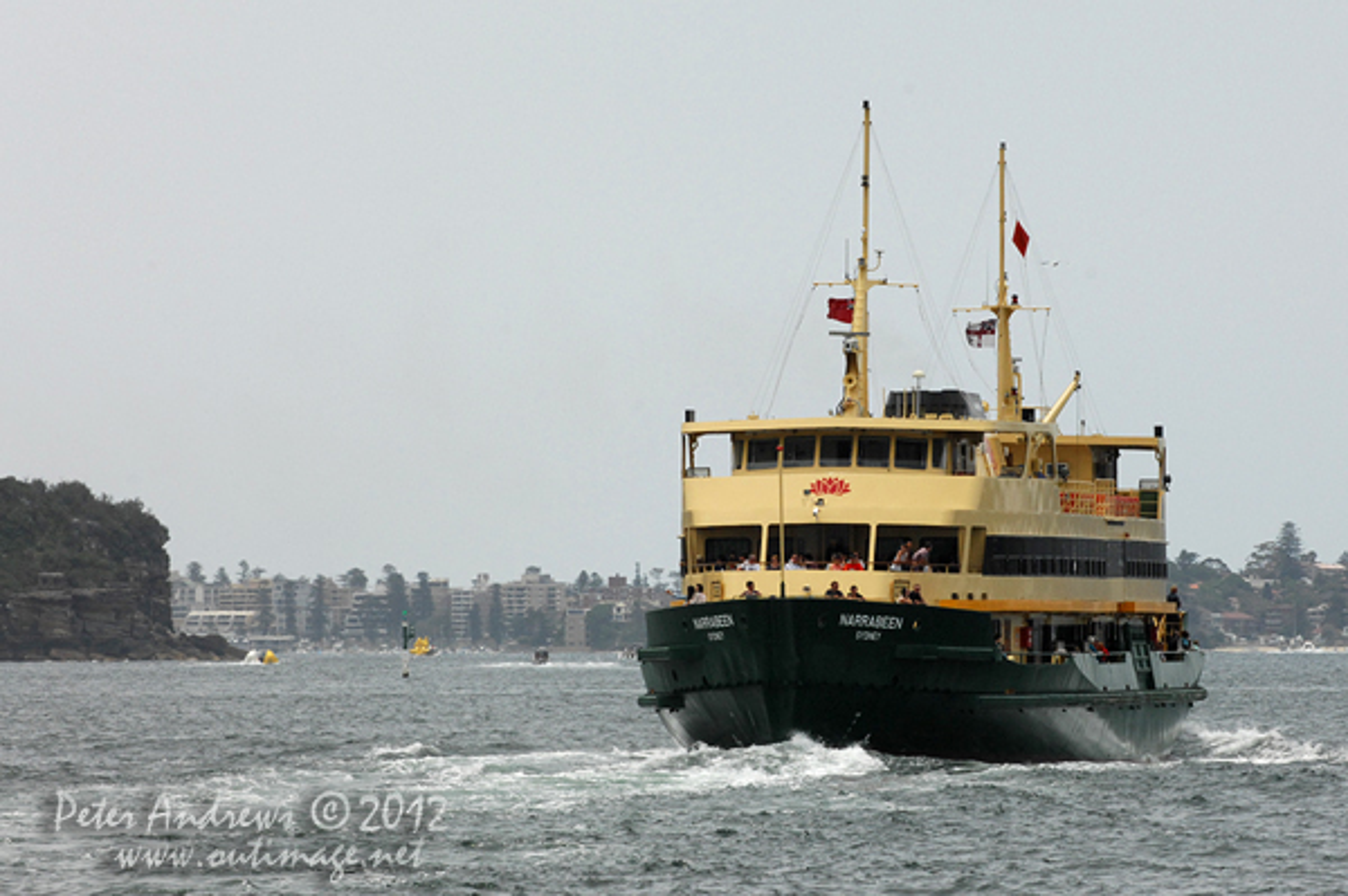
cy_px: 448
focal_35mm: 300
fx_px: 11224
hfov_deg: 6.9
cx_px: 674
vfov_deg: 4.6
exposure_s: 1/800
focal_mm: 200
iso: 400
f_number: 10
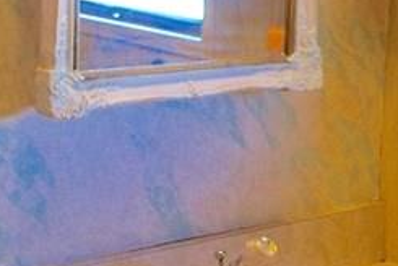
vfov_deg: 12.2
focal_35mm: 113
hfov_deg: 17.6
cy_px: 132
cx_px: 411
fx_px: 1251
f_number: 3.5
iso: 200
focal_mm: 18
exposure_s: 1/30
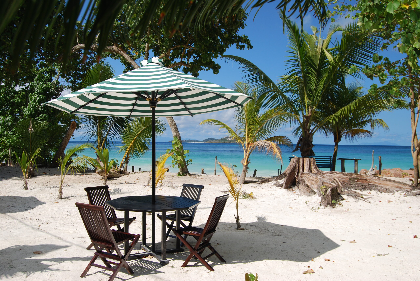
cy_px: 140
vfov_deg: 40.1
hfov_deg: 57.2
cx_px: 210
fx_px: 385
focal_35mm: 33
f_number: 7.1
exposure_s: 1/200
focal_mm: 22
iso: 100
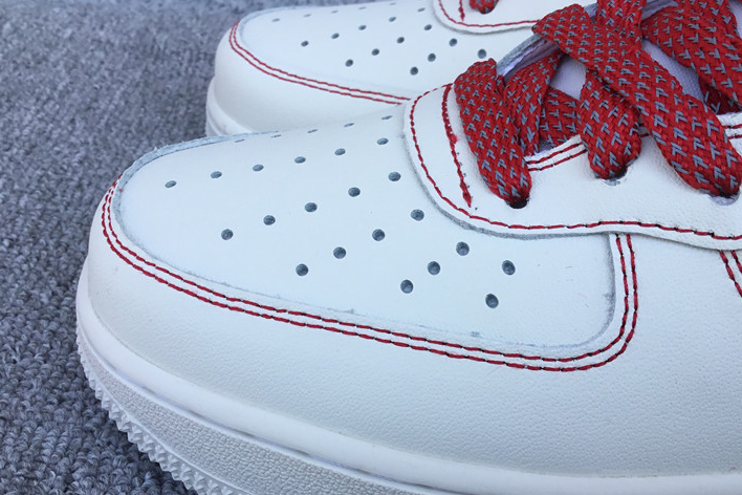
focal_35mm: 41
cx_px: 384
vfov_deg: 32.6
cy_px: 285
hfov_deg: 47.4
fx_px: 845
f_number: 2.4
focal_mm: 3.3
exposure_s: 1/539
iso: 25
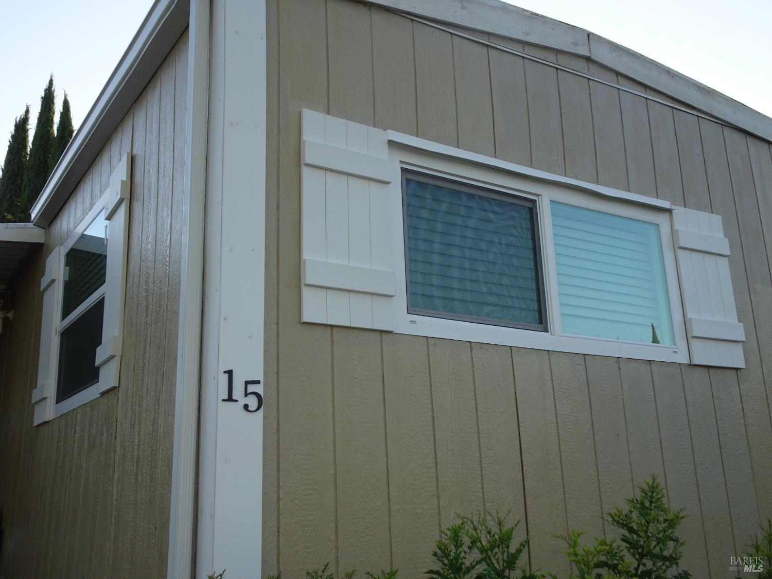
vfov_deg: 39.7
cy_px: 290
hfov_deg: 51.4
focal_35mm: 36
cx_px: 386
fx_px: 803
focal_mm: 6.17
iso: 80
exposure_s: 1/160
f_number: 4
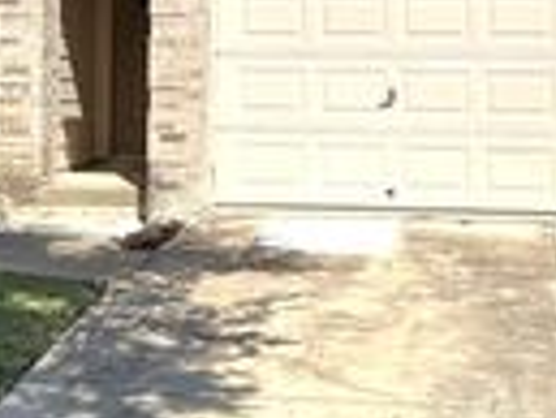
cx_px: 228
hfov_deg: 21.0
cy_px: 80
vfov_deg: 15.8
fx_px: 1495
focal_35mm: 93
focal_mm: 6.86
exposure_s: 1/1949
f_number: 1.78
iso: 80
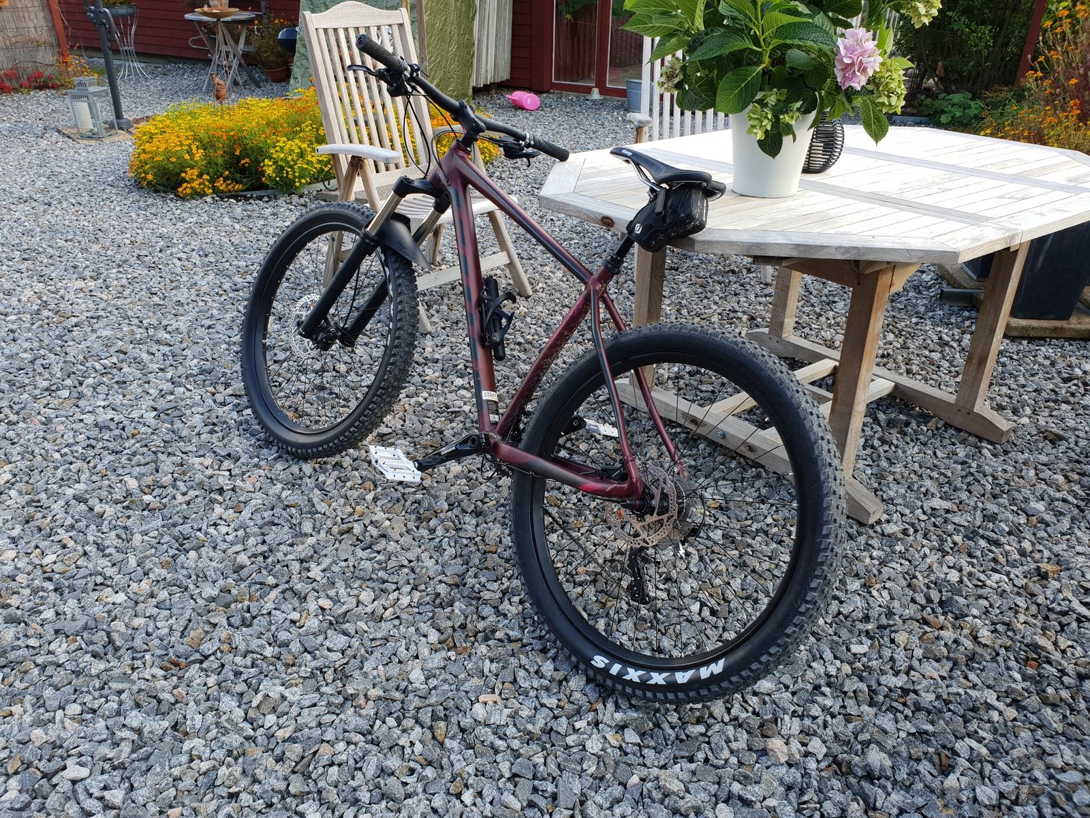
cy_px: 409
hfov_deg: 67.3
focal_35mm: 26
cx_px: 545
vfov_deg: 53.1
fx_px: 819
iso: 50
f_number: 2.4
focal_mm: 4.3
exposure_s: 1/129
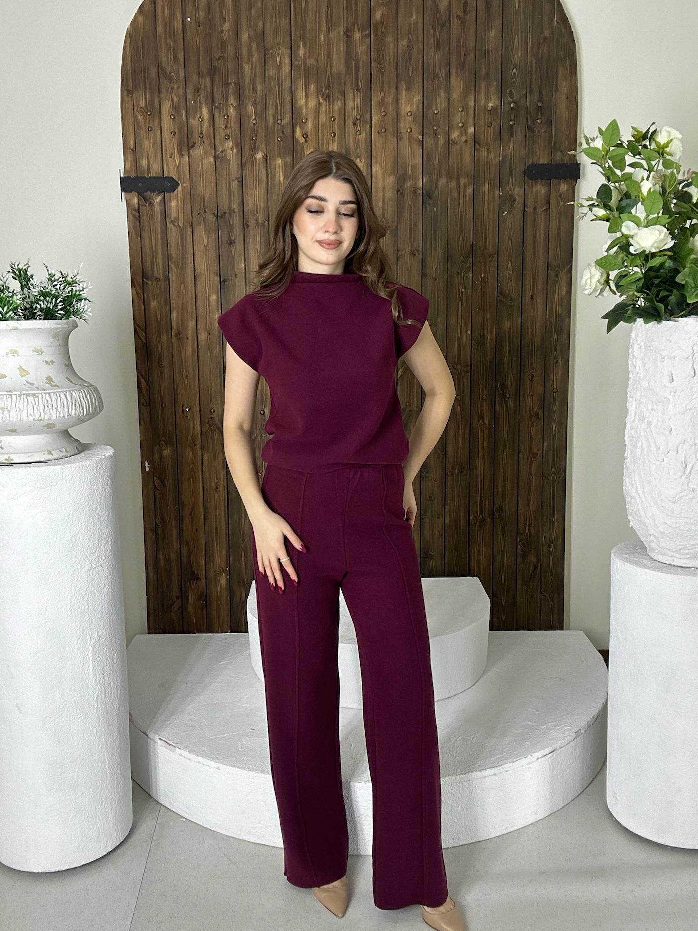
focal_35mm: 33
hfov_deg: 42.9
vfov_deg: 55.3
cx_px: 335
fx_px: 887
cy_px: 446
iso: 40
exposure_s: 1/121
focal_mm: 2.69
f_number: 1.9
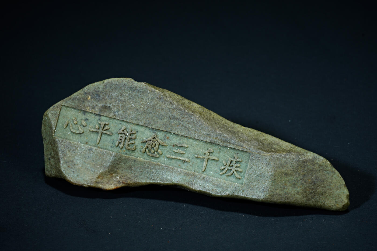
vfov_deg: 9.3
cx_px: 188
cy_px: 126
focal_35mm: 148
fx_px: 1550
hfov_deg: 13.9
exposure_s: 1/160
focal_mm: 99
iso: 100
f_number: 18
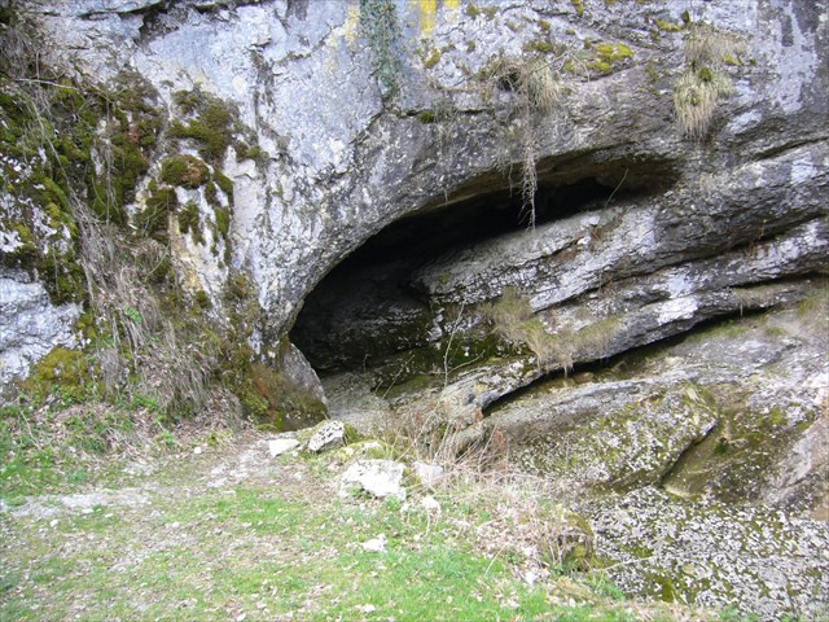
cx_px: 414
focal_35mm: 35
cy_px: 311
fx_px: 838
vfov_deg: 40.7
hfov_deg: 52.6
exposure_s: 1/60
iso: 80
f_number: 2.8
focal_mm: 5.8
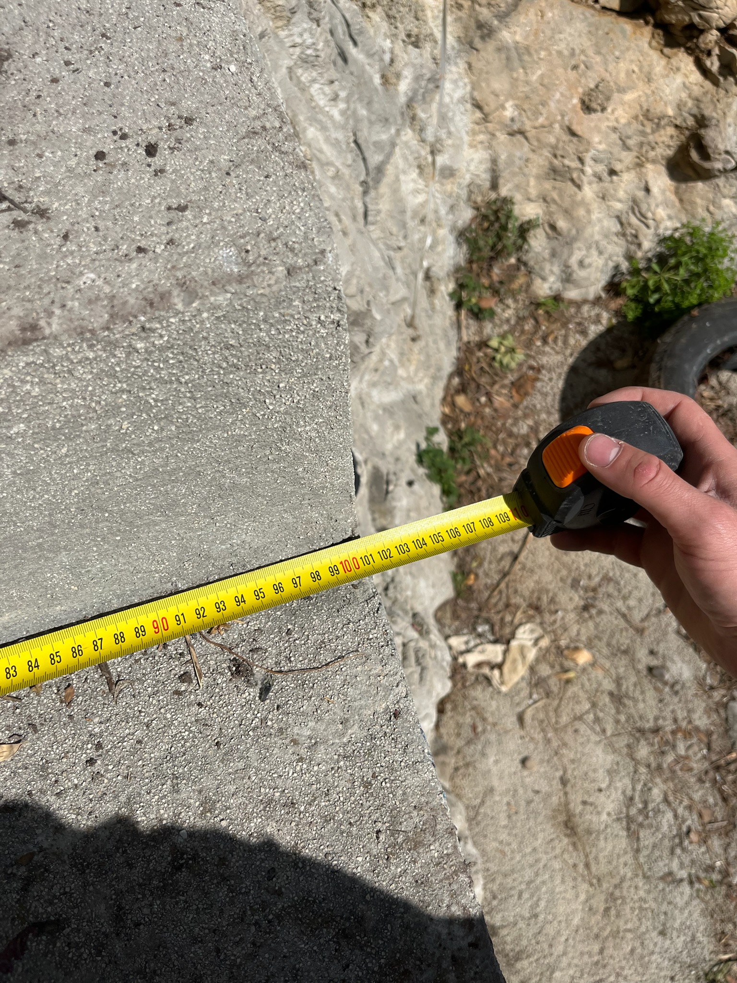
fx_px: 738
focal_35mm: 26
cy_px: 492
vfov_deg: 67.3
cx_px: 368
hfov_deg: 53.1
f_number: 1.6
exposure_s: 1/7874
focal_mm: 5.1
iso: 50
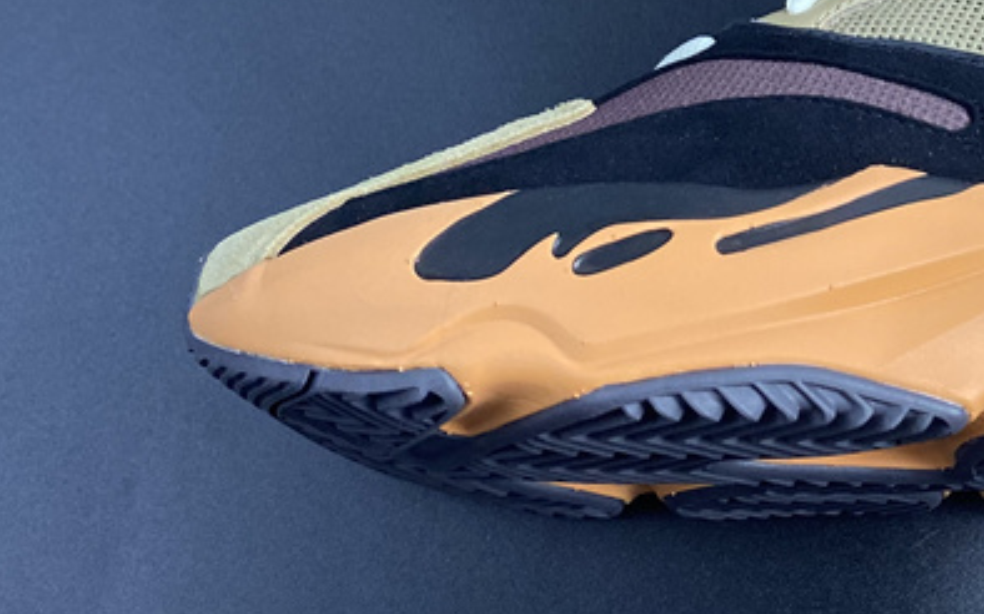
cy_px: -160
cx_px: 917
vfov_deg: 17.6
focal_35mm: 70
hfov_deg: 28.1
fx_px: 1877
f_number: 1.8
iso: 125
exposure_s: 1/100
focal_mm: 4.25
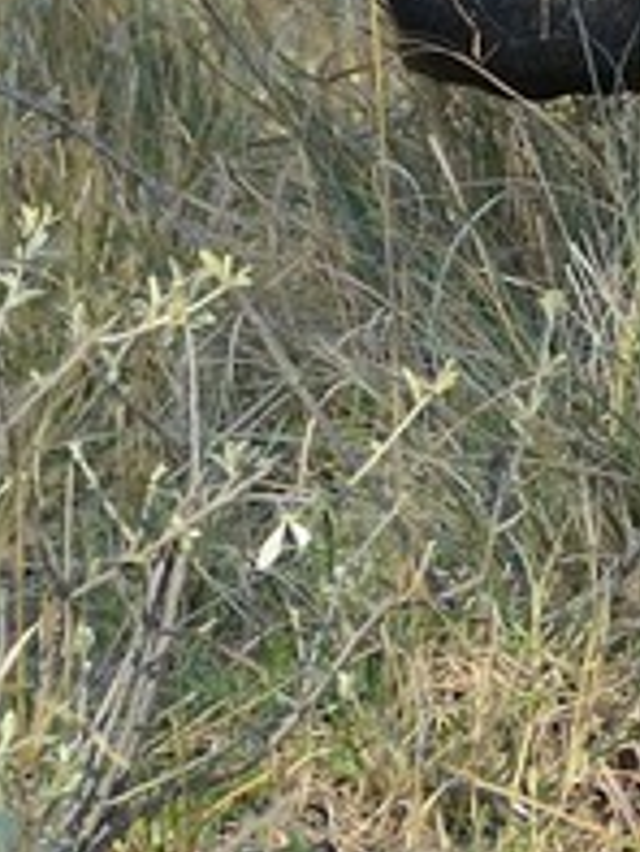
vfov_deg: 0.9
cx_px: 2819
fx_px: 51860
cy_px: -1090
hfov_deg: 0.7
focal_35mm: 2106
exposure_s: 1/500
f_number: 9
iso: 400
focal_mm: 270
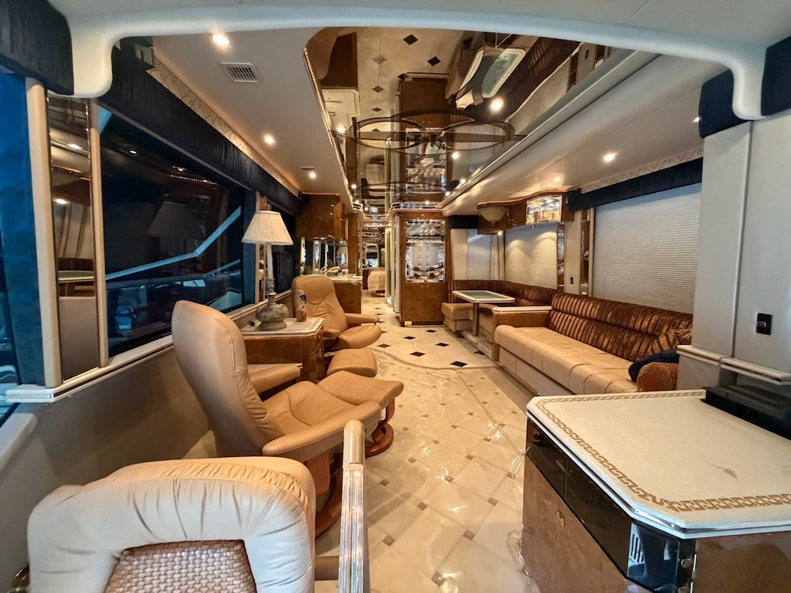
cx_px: 396
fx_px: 320
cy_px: 296
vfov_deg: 85.7
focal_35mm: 14
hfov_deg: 102.1
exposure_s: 1/60
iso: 1000
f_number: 2.2
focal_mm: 2.22
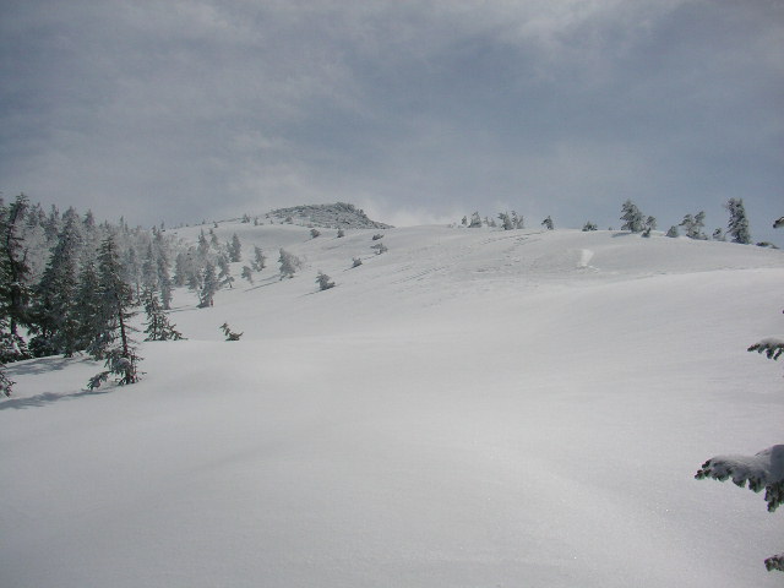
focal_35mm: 37
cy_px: 294
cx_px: 392
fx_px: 838
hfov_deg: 50.1
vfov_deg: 38.7
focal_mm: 5.7
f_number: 6.9
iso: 50
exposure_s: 1/2000
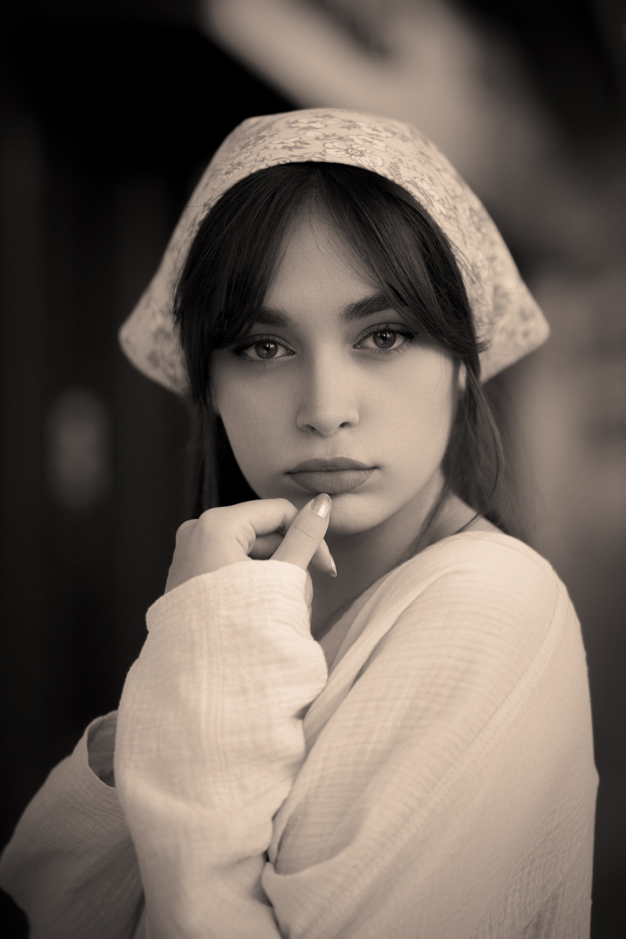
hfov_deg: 16.1
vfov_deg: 23.9
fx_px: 2217
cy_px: 470
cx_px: 313
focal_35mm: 85
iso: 250
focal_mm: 85
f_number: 2.2
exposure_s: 1/500
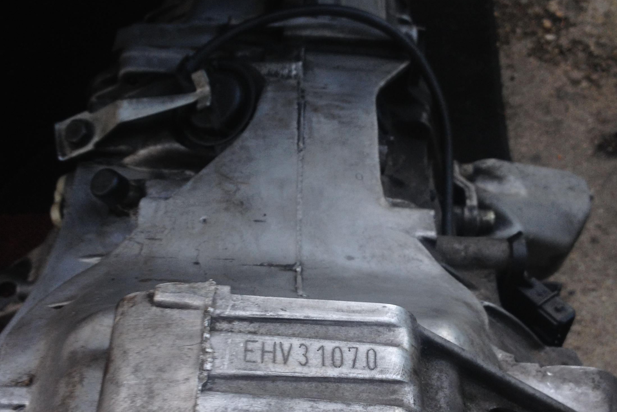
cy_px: 288
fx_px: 925
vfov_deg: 24.9
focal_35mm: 54
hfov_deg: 36.9
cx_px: 290
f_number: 2.4
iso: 50
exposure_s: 1/40
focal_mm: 4.28
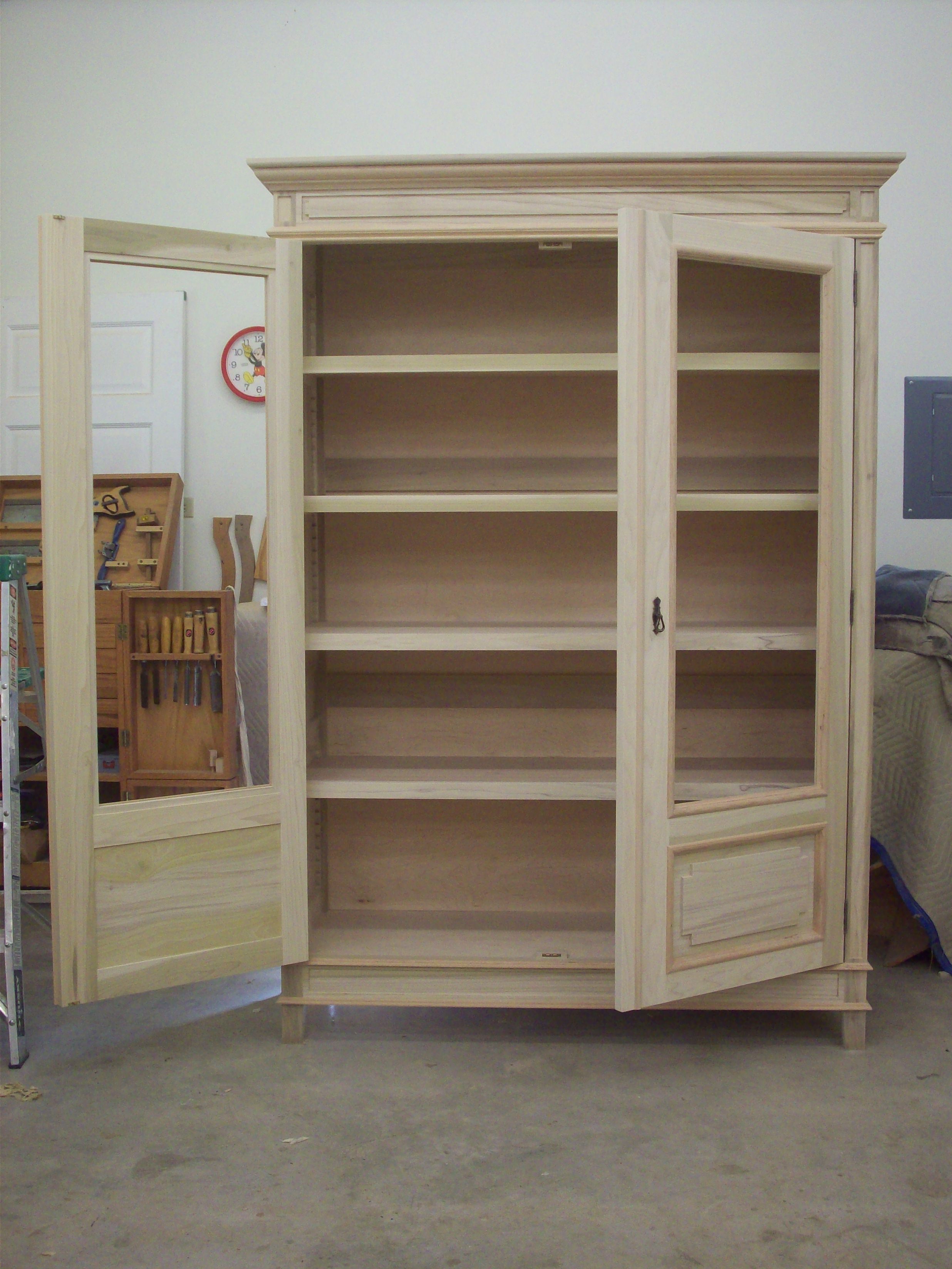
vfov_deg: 41.2
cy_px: 634
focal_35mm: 46
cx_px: 476
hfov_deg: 31.5
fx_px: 1687
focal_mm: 7.6
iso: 160
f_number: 3.1
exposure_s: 1/49.3
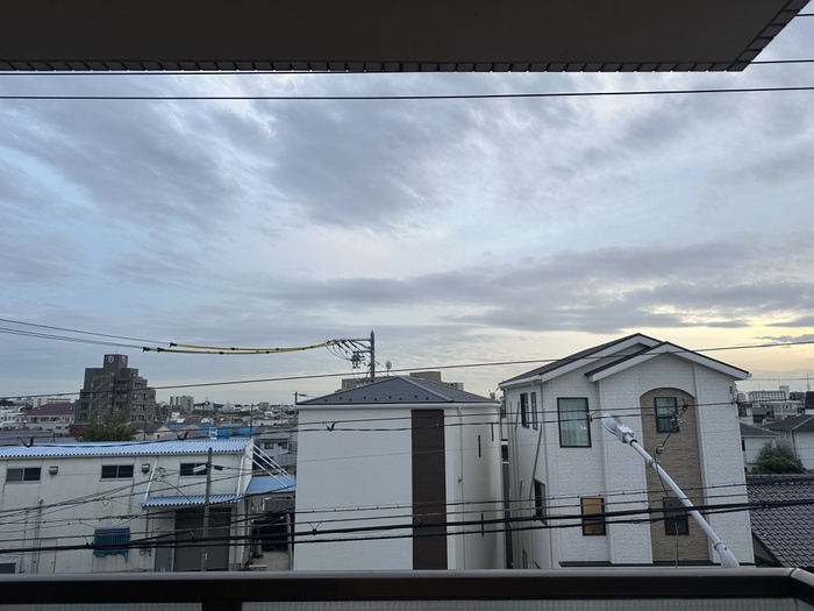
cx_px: 407
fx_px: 564
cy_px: 306
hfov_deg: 71.6
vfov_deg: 56.8
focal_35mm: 24
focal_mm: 6.86
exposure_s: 1/121
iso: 80
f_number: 1.78
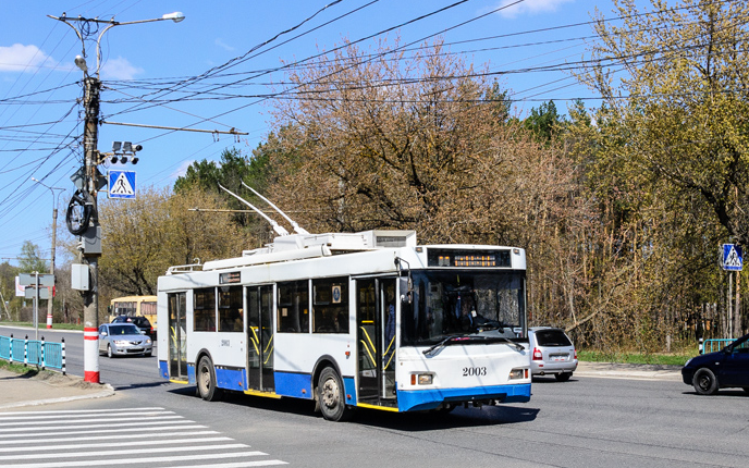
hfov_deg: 41.8
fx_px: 980
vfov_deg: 26.7
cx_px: 406
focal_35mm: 48
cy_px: 143
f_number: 7.1
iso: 200
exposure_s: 1/1000
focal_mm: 18
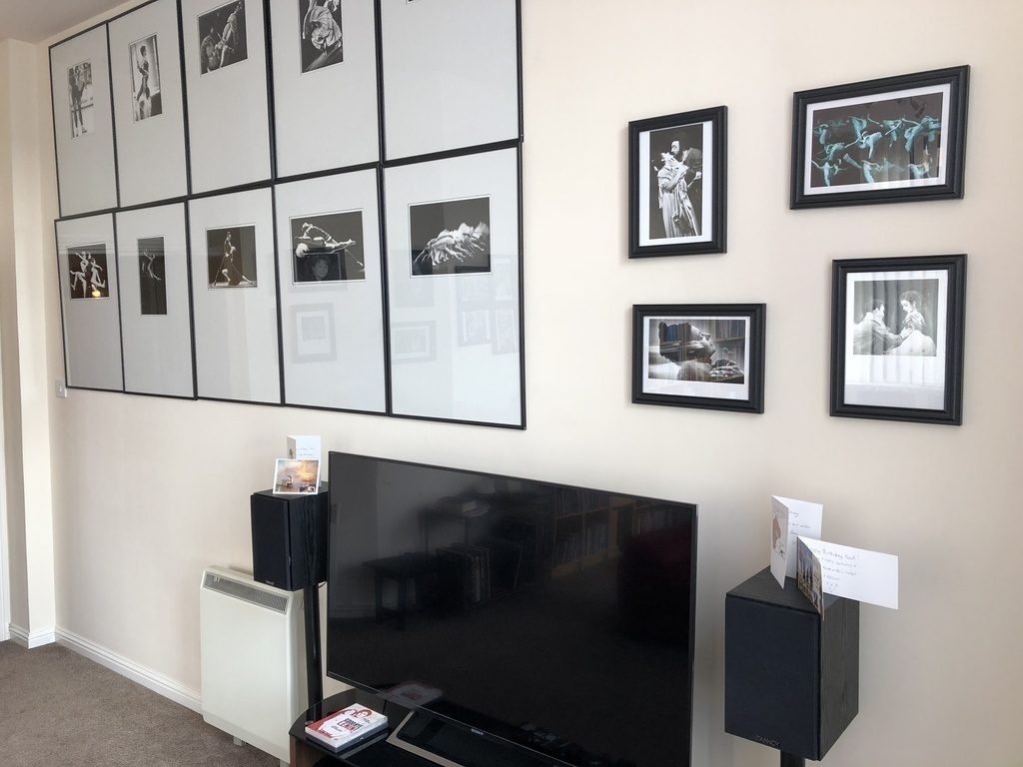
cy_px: 384
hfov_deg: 63.4
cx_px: 512
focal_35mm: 28
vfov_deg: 49.7
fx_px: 827
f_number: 1.8
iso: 32
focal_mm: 3.99
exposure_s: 1/50
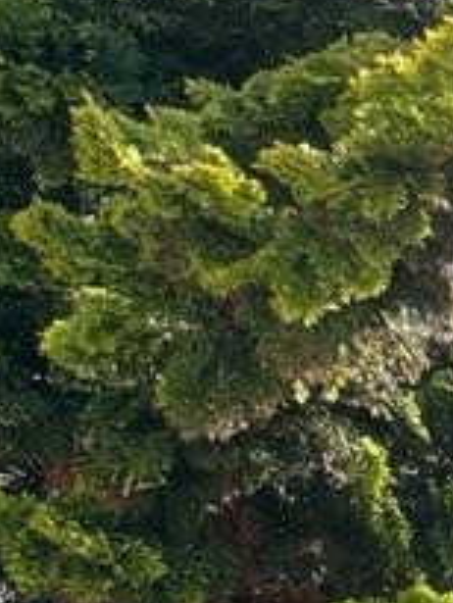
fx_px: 2824
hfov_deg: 8.4
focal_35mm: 162
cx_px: 1103
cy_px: 709
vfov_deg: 11.9
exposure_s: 1/853
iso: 50
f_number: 1.5
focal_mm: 5.7
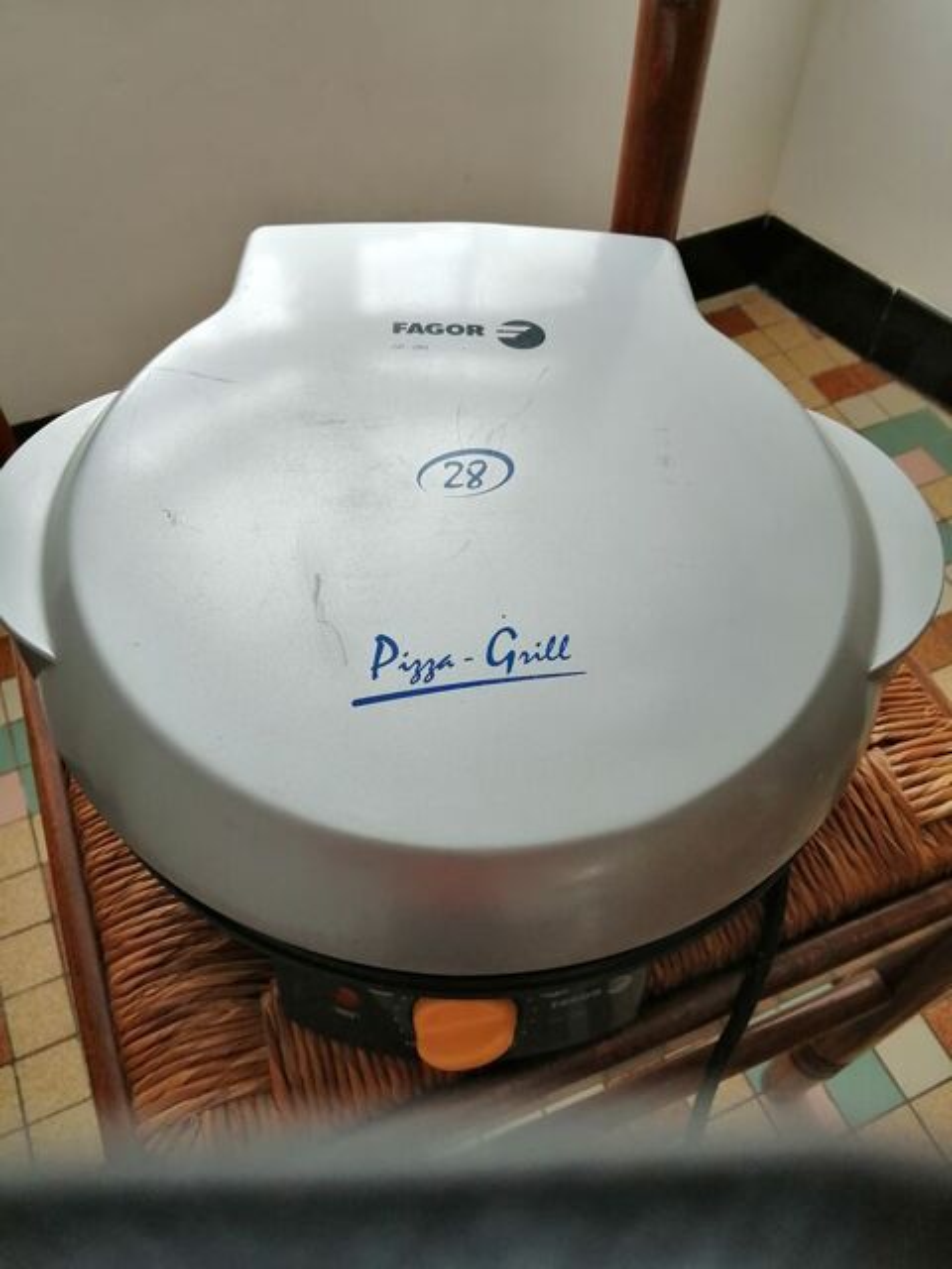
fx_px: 953
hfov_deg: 53.1
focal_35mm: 26
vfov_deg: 67.3
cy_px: 634
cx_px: 476
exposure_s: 1/50
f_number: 1.8
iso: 80
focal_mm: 3.46
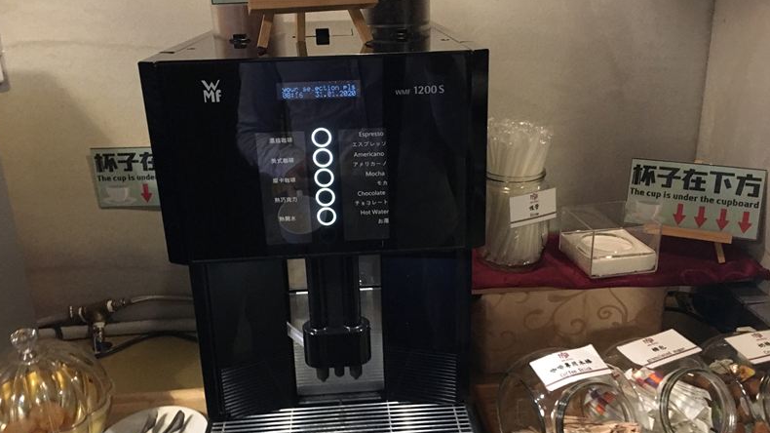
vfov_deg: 36.7
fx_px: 653
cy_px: 209
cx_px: 382
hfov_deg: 61.0
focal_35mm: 32
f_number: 2.2
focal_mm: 4.15
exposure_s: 1/4
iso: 125
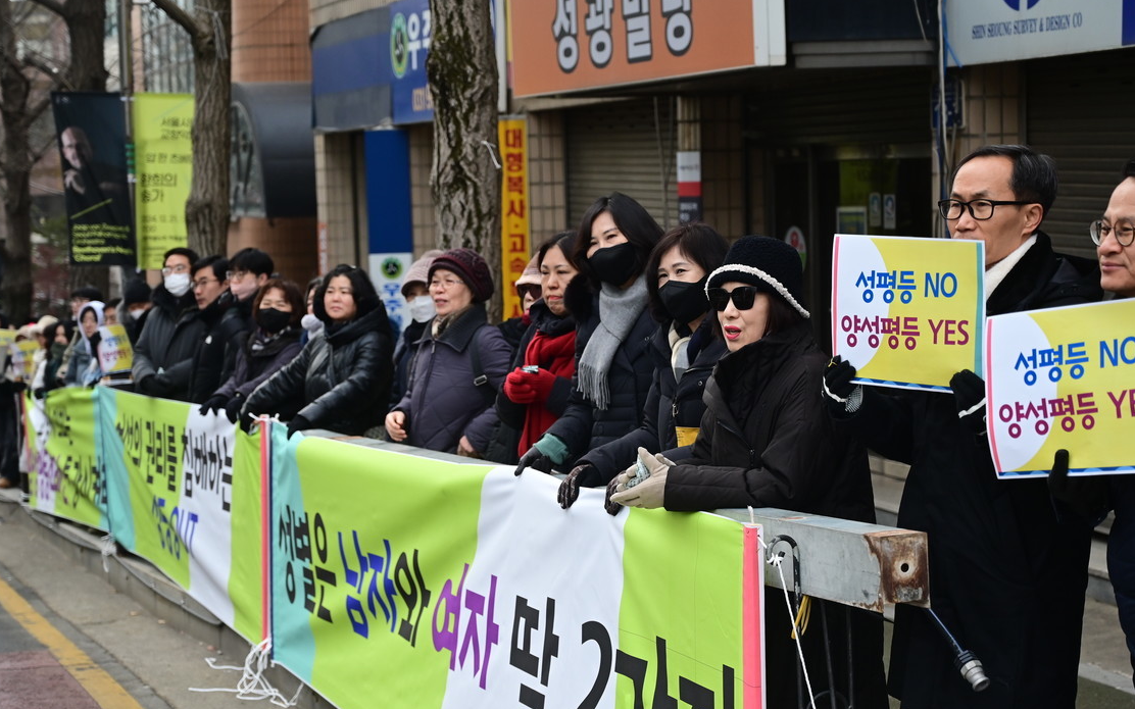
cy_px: 428
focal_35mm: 68
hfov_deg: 30.2
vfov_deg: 19.1
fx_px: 2103
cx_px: 517
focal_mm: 58
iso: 900
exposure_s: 1/1000
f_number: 4
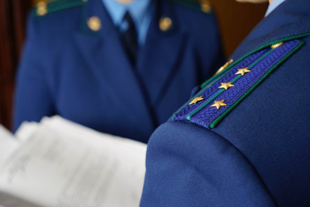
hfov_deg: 33.9
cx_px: 155
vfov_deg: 23.0
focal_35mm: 59
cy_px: 104
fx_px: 508
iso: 800
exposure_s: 1/40
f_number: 4
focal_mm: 59
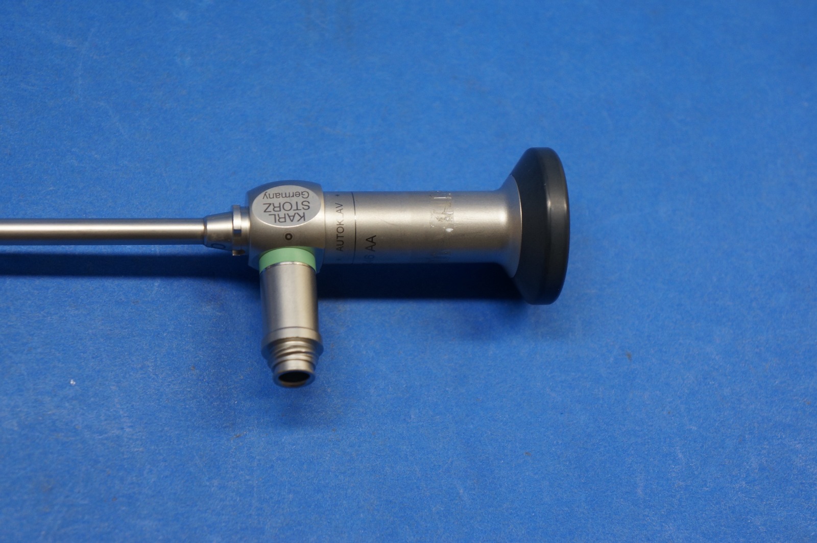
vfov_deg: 16.5
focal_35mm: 82
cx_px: 408
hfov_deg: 24.6
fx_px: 1870
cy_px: 272
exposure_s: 1/80
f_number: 5.6
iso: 400
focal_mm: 55
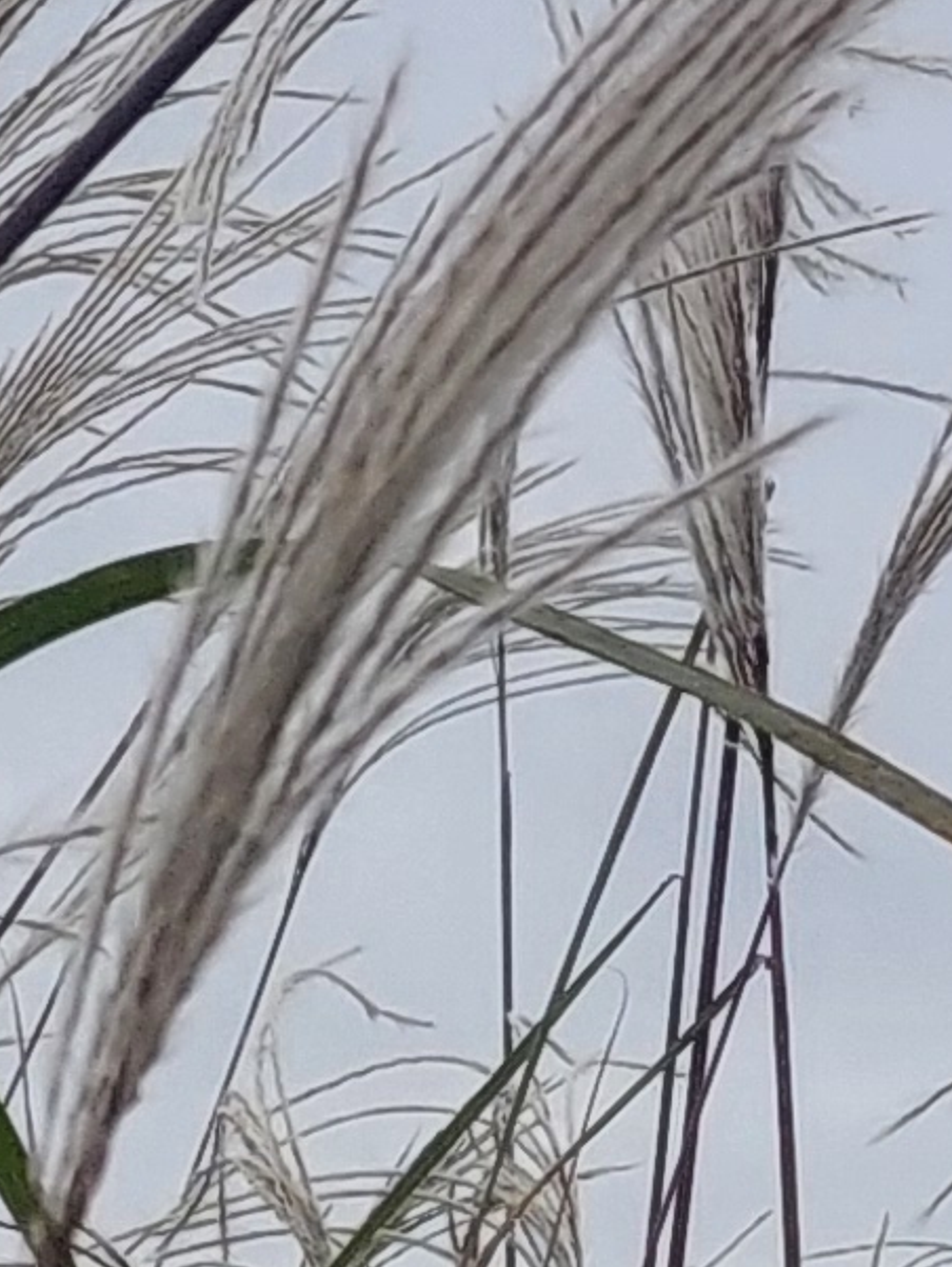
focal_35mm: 192
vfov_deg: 10.3
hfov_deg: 6.4
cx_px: 3762
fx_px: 7035
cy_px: 156
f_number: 1.8
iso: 40
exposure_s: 1/2528
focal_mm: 5.23
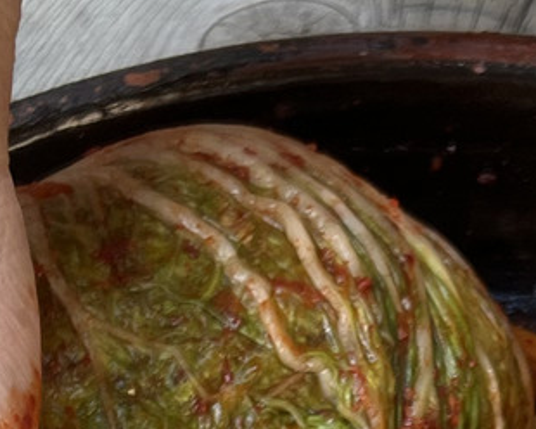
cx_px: 380
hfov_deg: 11.7
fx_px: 2617
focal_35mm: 165
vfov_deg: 8.7
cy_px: 948
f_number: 1.5
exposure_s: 1/171
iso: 40
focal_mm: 5.7
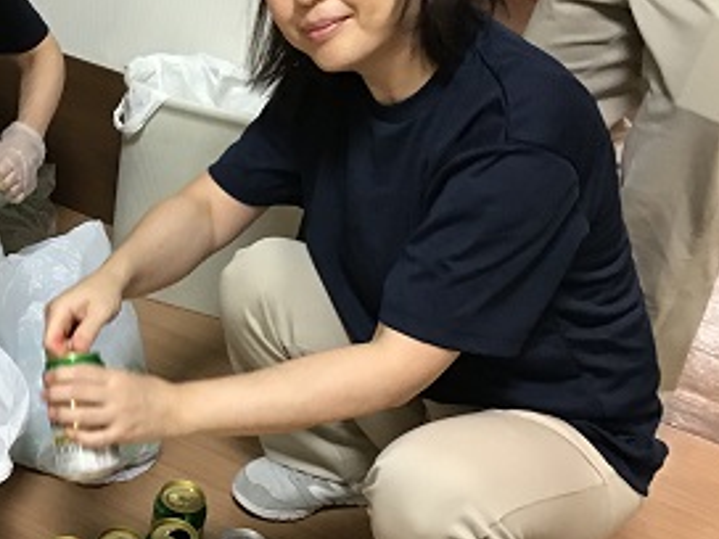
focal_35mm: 57
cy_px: 263
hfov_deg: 32.5
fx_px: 1184
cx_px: 106
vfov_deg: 25.7
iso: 125
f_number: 2.4
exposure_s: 1/30
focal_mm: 3.3
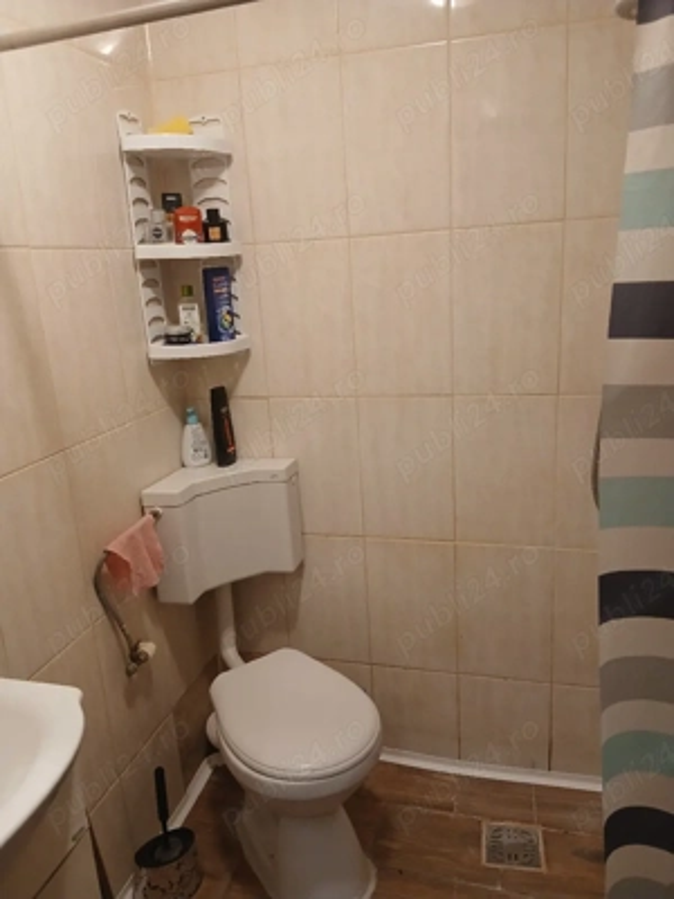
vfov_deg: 67.3
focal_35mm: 26
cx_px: 337
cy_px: 450
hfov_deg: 53.1
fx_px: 675
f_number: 1.8
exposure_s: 1/33.3
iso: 200
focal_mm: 3.98
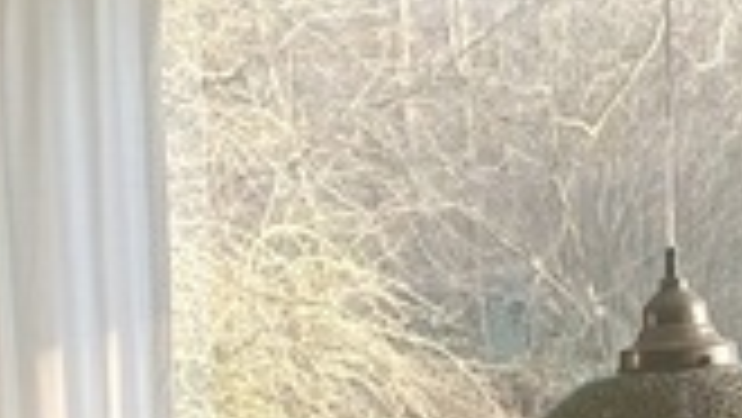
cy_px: 620
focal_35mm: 176
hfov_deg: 12.1
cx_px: 652
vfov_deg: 6.8
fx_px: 3464
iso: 50
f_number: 1.8
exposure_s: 1/121
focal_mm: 4.25
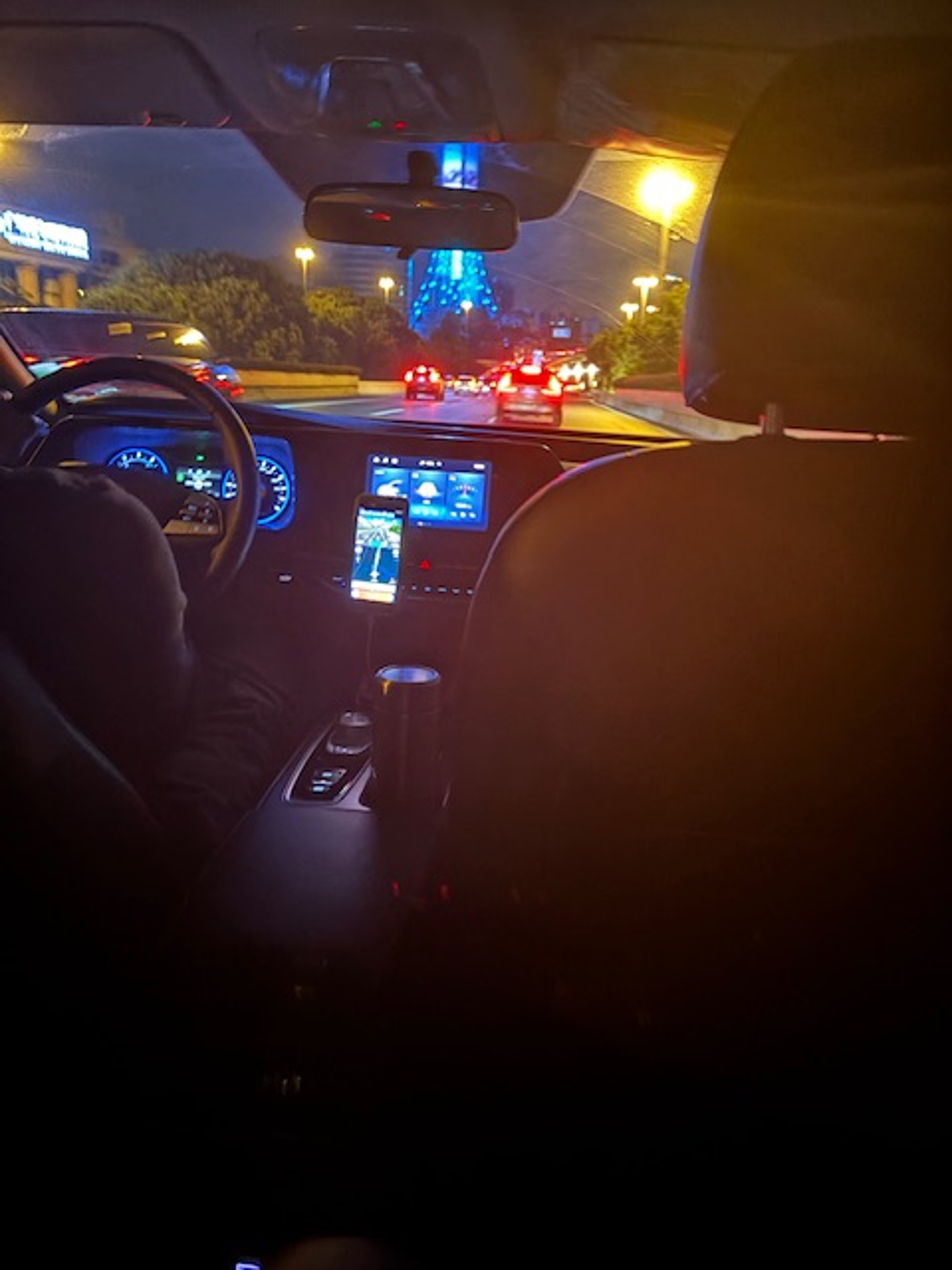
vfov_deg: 67.3
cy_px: 635
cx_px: 476
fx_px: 953
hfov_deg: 53.1
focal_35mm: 26
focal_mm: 5.96
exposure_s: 1/9
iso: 1600
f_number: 1.6
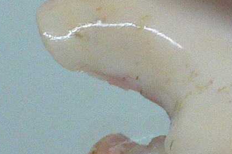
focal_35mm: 174
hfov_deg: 10.9
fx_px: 1121
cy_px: -43
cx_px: 450
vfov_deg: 7.8
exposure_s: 1/60
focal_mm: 4.6
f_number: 2.8
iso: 200
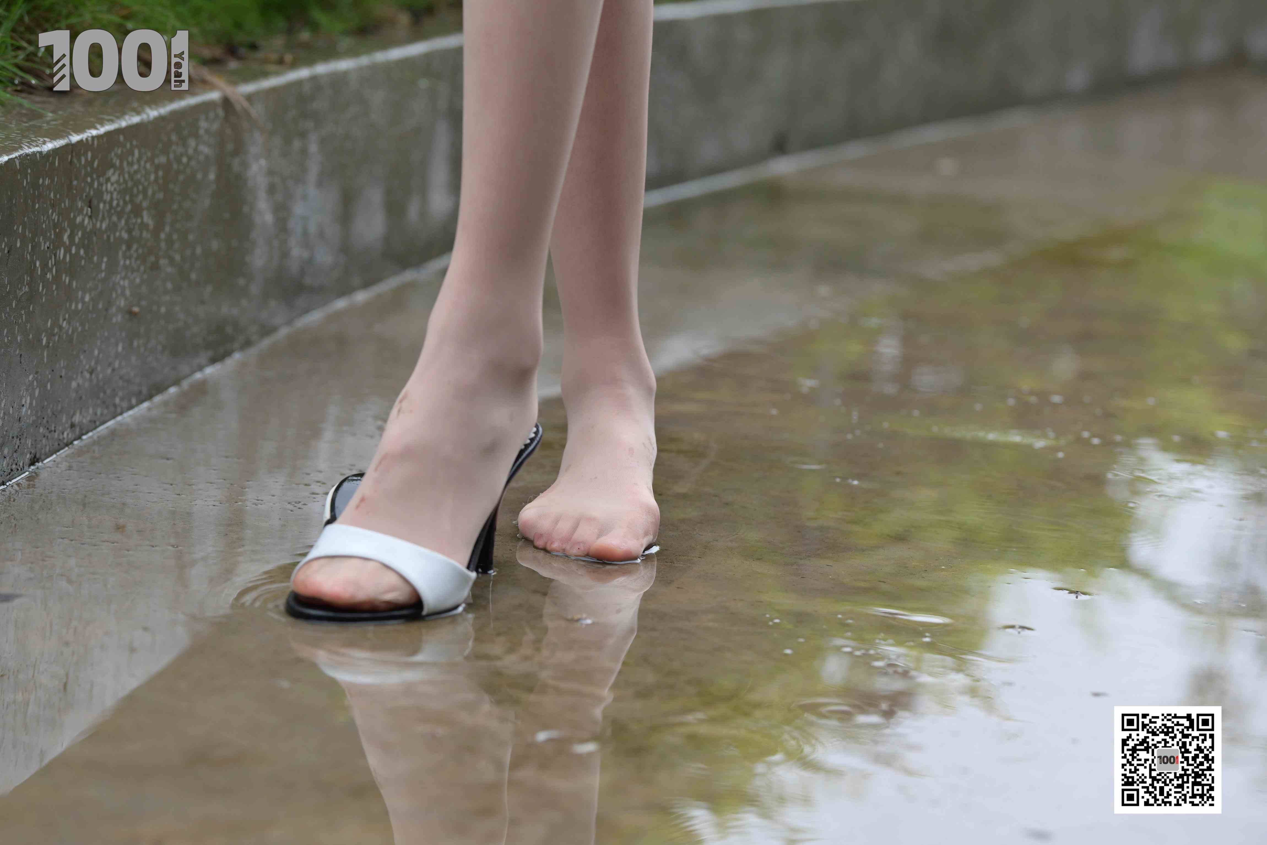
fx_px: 3590
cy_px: 422
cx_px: 634
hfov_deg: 20.0
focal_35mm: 102
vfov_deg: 13.4
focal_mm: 102
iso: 640
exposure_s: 1/250
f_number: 4.5
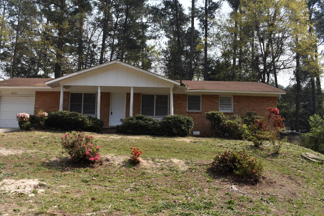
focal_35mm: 30
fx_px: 270
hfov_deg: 61.8
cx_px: 151
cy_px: 108
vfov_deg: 43.6
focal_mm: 18
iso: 200
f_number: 9
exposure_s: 1/320
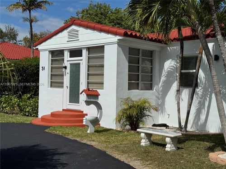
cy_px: 84
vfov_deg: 30.3
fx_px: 313
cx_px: 113
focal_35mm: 48
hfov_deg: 39.7
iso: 64
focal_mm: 6.76
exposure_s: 1/12500
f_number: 1.78
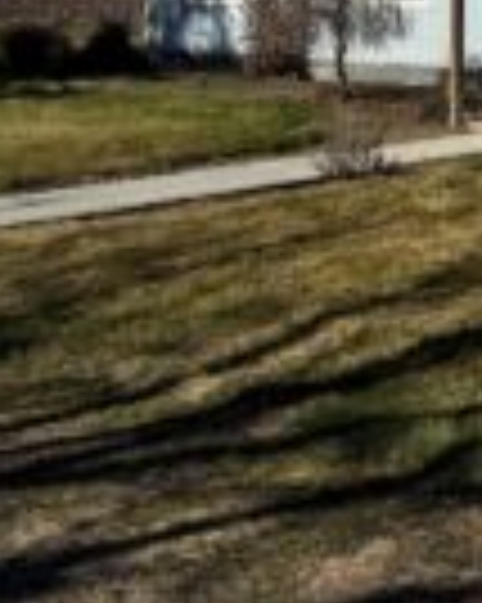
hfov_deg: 17.4
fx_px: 1250
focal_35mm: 70
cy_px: -14
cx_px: 892
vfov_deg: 25.7
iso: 80
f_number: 1.78
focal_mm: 6.76
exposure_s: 1/9009
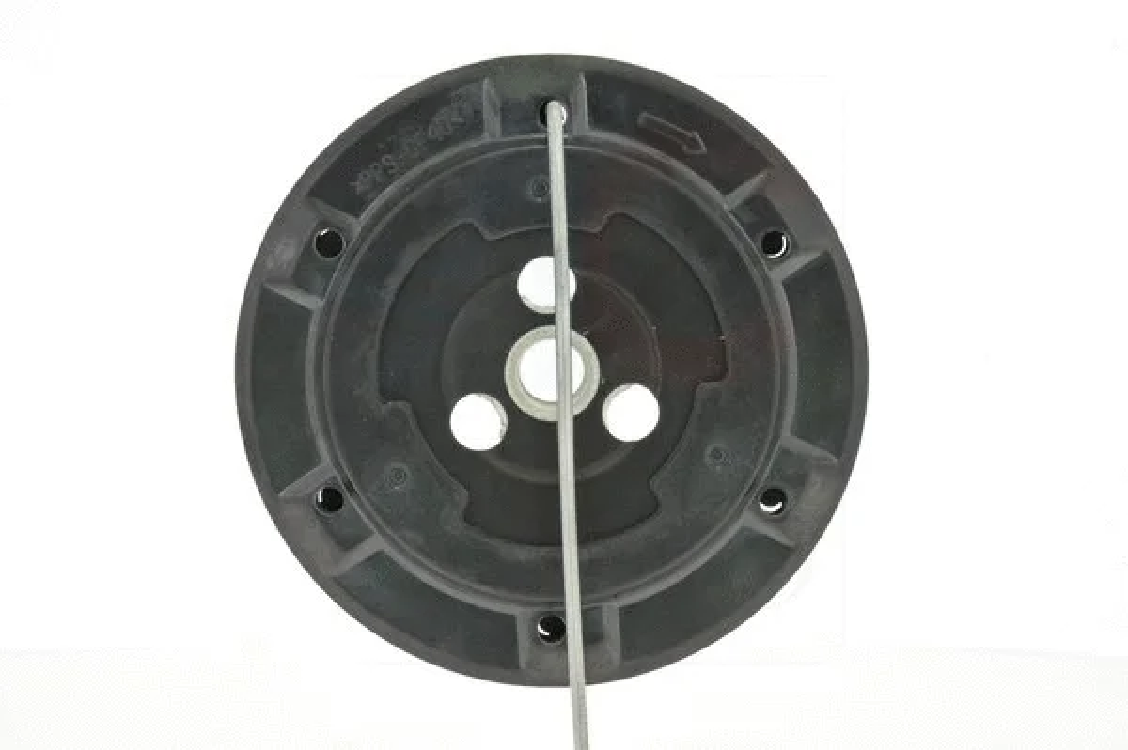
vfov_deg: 8.7
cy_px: 375
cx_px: 564
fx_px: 4931
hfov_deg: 13.1
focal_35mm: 158
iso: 1600
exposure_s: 1/25
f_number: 22
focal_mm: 105
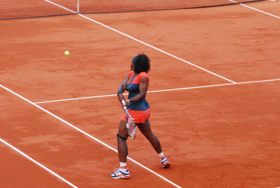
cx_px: 140
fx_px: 1577
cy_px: 94
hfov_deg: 10.1
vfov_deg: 6.8
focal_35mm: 202
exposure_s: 1/250
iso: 450
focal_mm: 135
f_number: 5.6
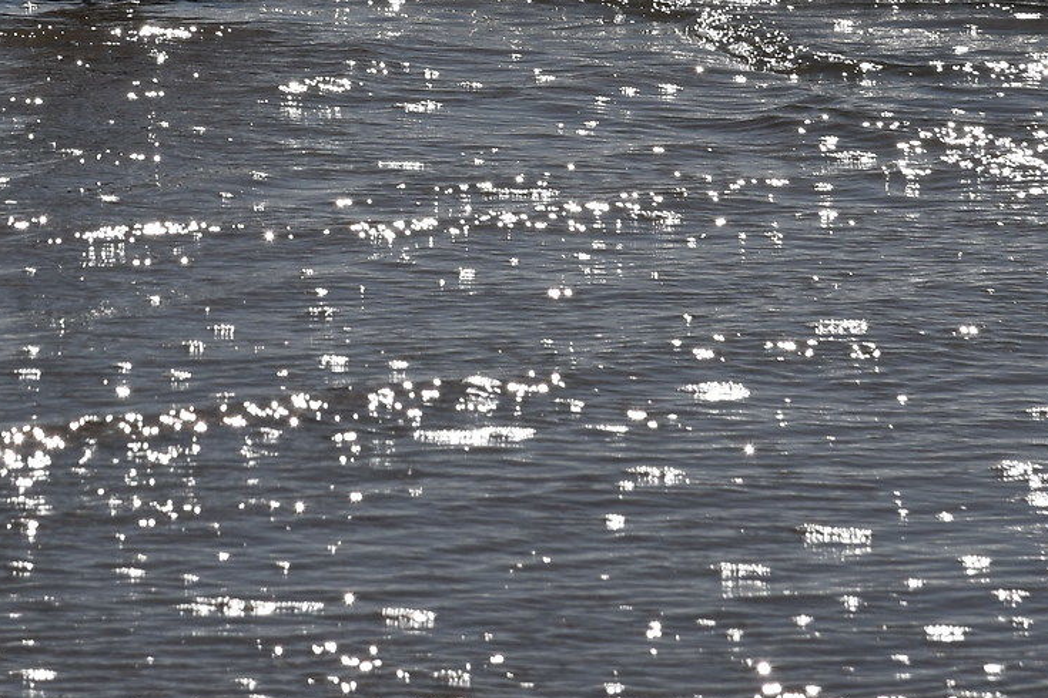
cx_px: 64
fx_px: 11411
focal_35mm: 392
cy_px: -319
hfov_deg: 5.3
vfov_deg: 3.5
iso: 200
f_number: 13
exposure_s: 1/640
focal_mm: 120
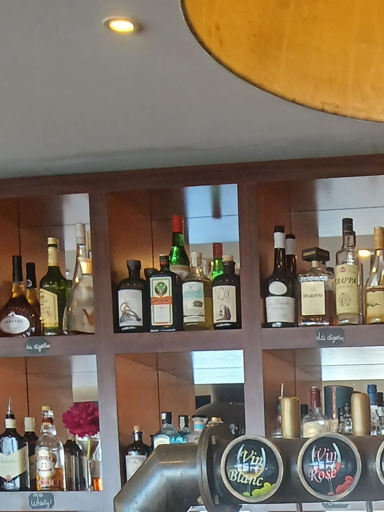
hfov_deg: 18.1
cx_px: 468
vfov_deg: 21.7
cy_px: 739
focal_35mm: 77
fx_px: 1139
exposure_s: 1/50
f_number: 1.8
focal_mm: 3.98
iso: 100
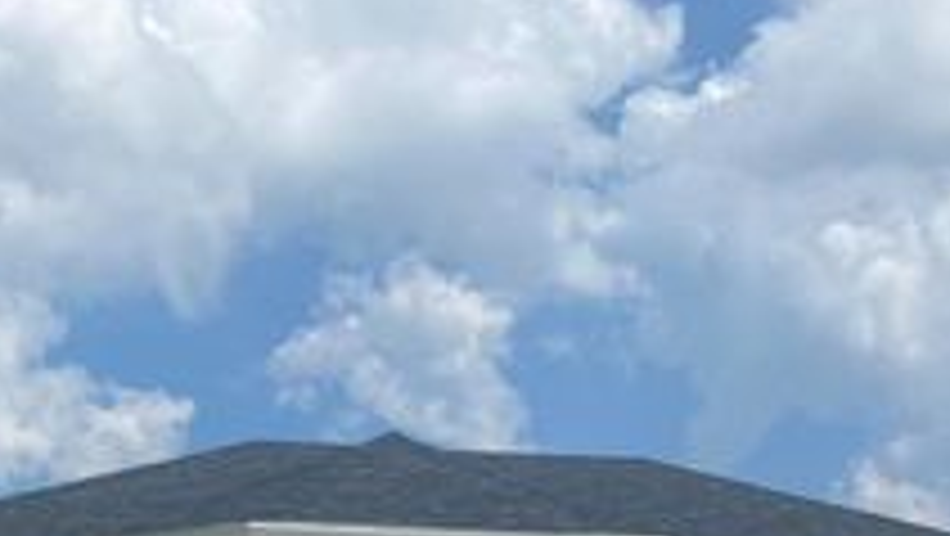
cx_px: 455
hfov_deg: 31.4
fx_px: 1689
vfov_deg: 16.4
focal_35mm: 67
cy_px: 818
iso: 32
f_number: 1.8
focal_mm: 4.25
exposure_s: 1/5236
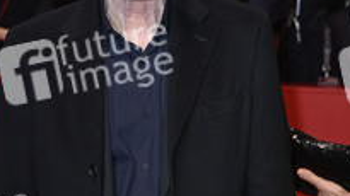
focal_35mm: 139
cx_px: 135
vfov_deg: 8.7
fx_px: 1289
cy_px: 150
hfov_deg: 15.4
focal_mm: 68
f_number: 5.6
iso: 640
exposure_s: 1/160
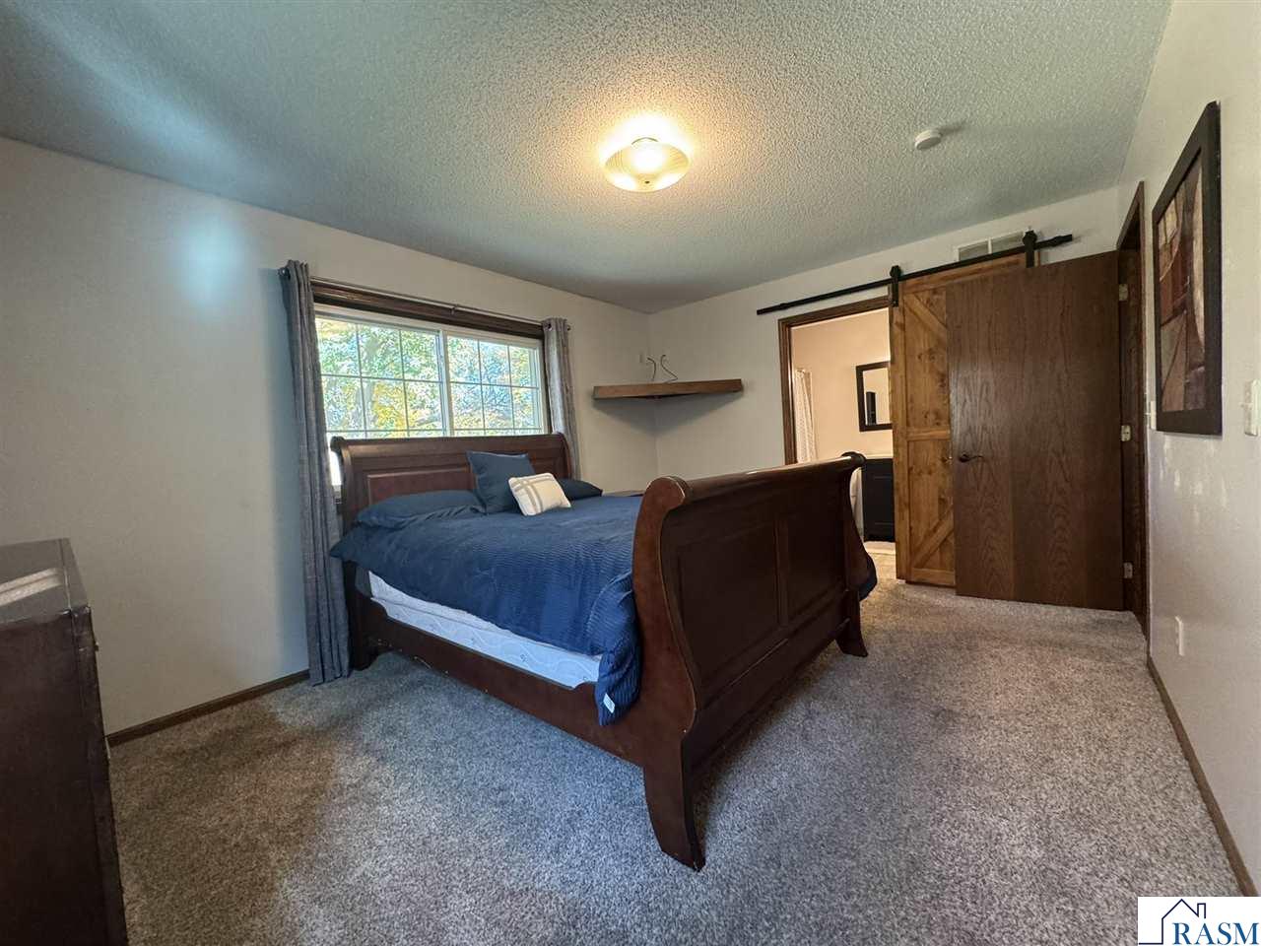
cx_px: 630
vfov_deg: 85.7
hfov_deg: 102.1
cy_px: 473
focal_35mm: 14
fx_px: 510
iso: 500
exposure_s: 1/60
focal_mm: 2.22
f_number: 2.2
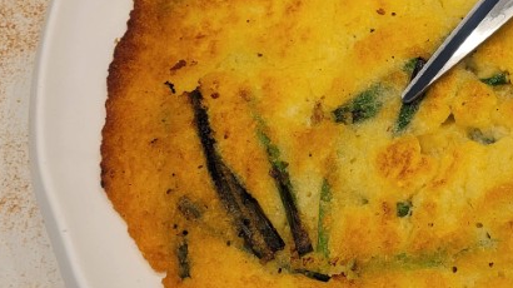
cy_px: 118
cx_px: 460
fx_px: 802
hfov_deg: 33.6
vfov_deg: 20.3
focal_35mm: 59
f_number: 1.8
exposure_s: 1/60
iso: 160
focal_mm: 5.4
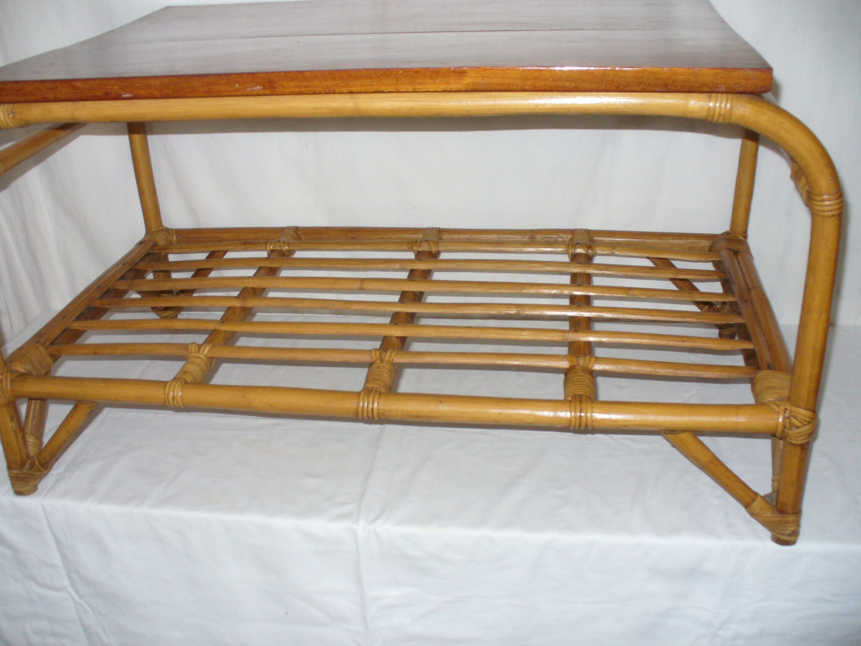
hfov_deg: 50.1
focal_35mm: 37
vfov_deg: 38.7
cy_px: 323
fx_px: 920
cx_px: 430
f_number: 2.8
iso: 160
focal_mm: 6.1
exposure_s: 1/30
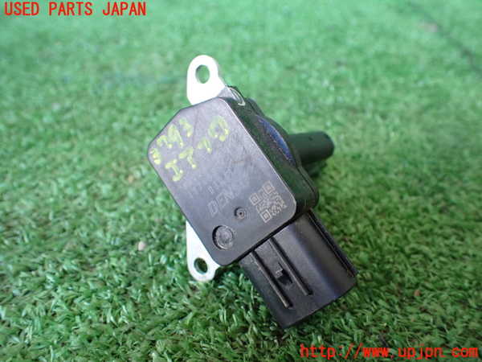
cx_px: 241
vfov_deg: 46.8
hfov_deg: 60.0
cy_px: 181
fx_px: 418
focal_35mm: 30
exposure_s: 1/100
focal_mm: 5.4
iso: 800
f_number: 2.3
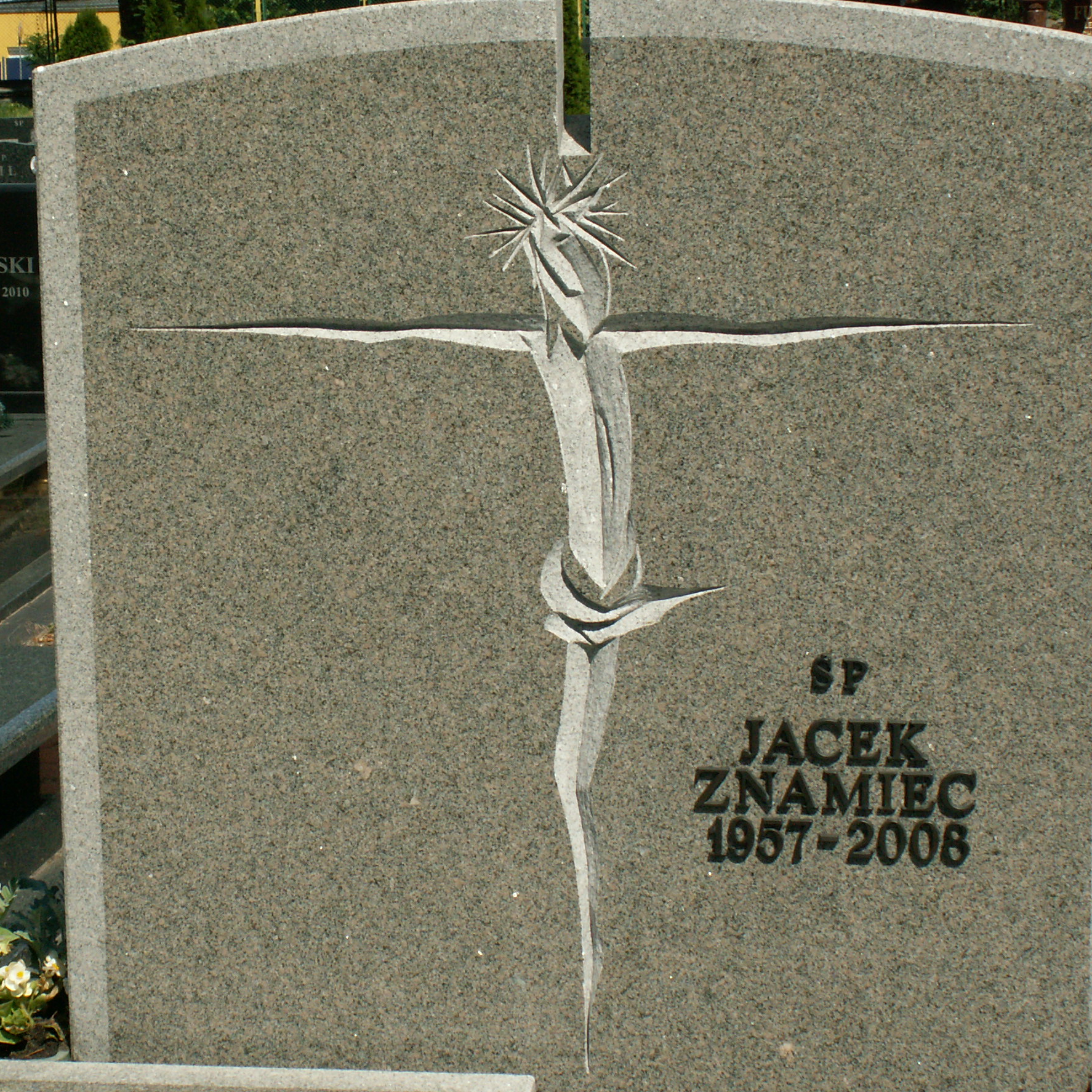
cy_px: 579
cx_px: 598
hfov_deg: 19.7
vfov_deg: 19.7
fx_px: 3141
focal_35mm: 88
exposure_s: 1/250
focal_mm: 11.6
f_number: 7.1
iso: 50
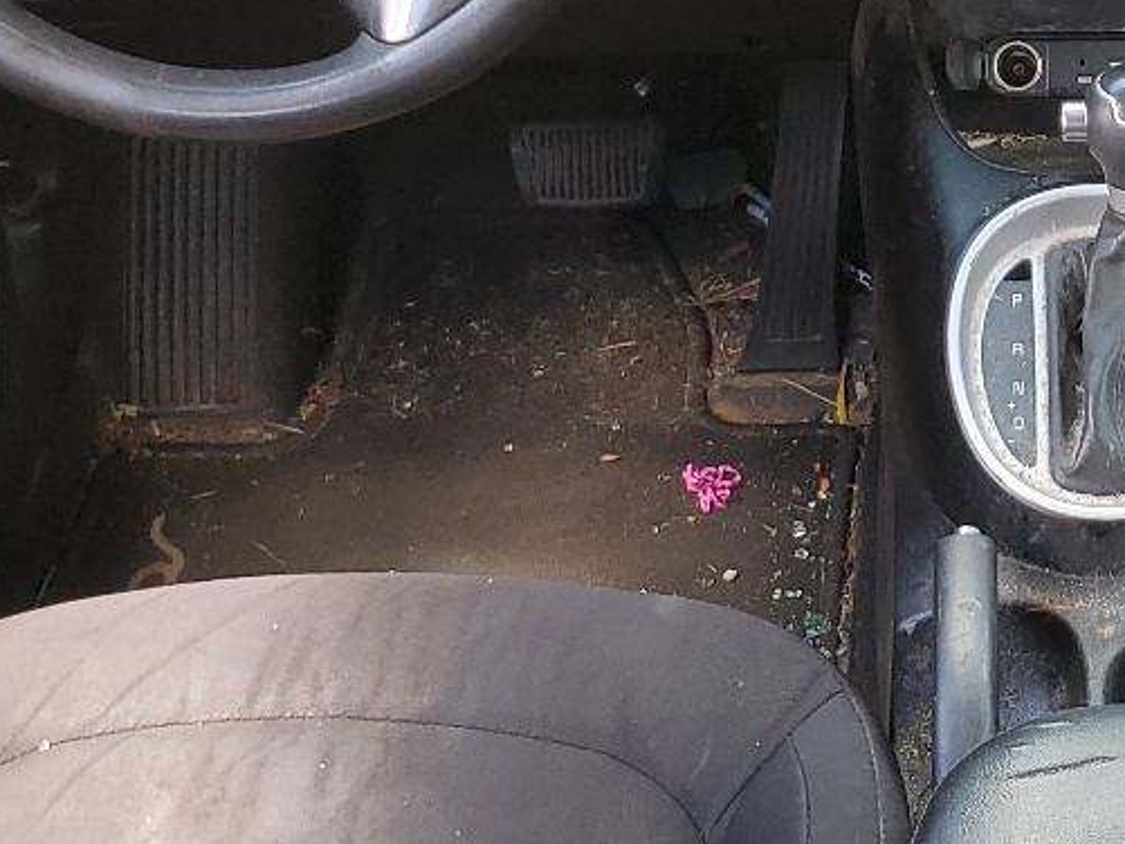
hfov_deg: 22.6
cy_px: 272
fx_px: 2698
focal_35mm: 83
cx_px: 1123
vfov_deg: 17.7
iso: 52
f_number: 1.5
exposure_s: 1/120
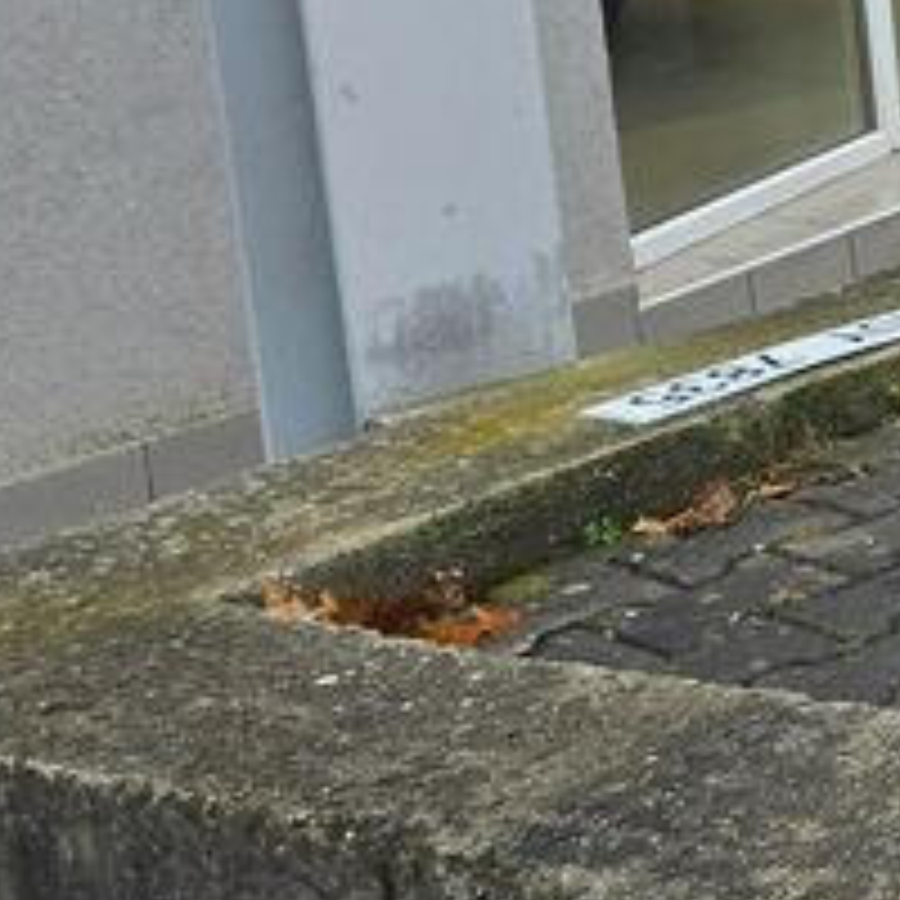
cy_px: -50
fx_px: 3059
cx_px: 2205
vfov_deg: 16.3
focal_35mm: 104
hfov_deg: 12.7
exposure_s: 1/180
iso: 64
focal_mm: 6.3
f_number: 1.7
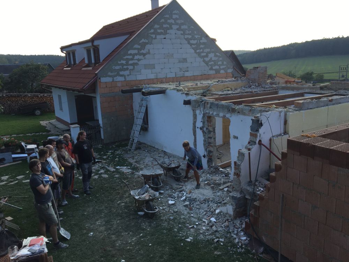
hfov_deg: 61.7
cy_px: 131
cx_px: 174
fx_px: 292
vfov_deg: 48.2
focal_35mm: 29
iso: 25
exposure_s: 1/777
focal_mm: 4.15
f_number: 2.2
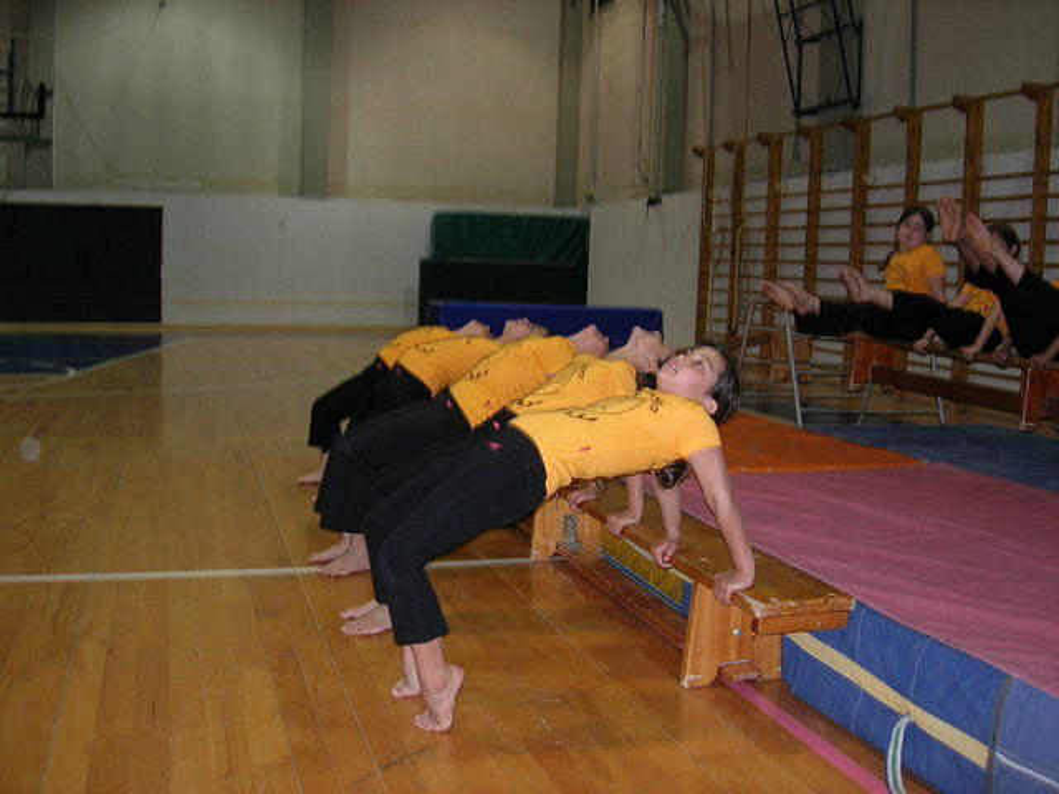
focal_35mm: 38
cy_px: 397
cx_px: 530
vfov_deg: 37.7
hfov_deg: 49.0
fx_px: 1163
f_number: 2.8
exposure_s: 1/60.1
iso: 85
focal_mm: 7.8
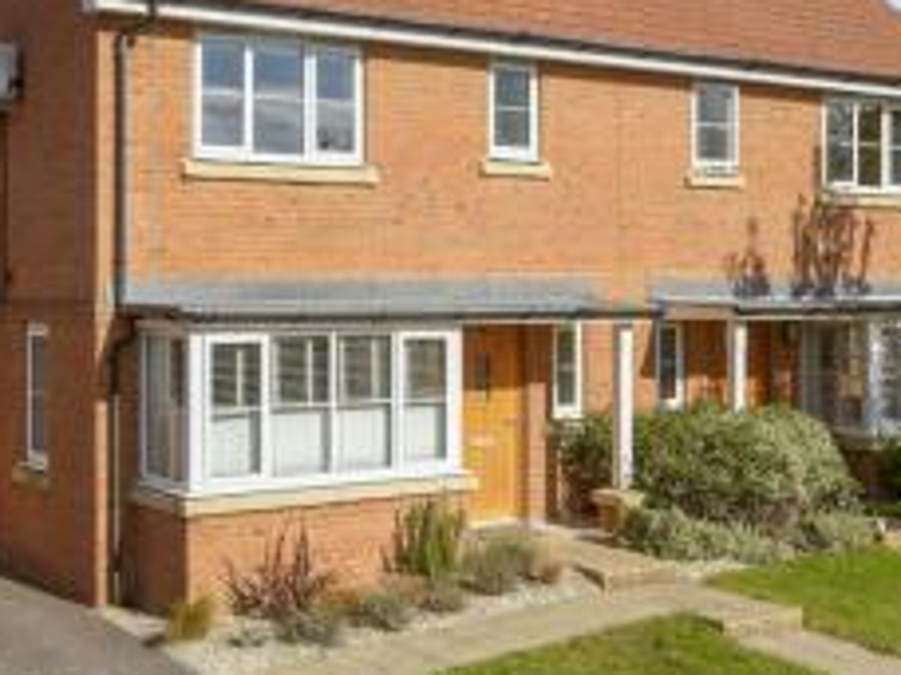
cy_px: 282
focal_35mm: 54
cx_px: 350
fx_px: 1406
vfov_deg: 27.0
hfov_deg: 35.4
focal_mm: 18
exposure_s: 1/160
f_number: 11
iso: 160
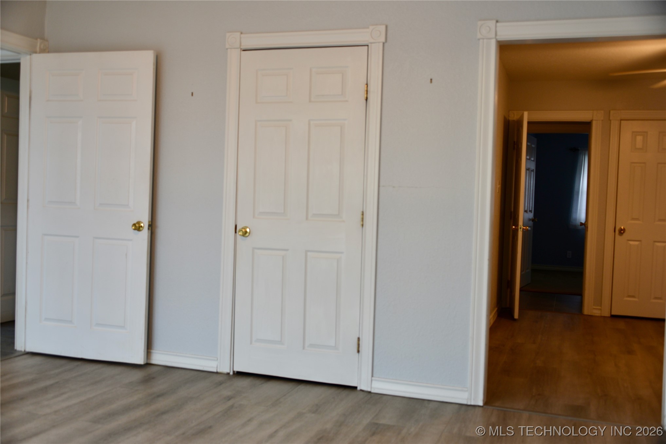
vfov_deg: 36.9
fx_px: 666
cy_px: 222
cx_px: 333
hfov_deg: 53.1
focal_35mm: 36
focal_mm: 36
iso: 320
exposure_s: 1/80
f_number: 4.5
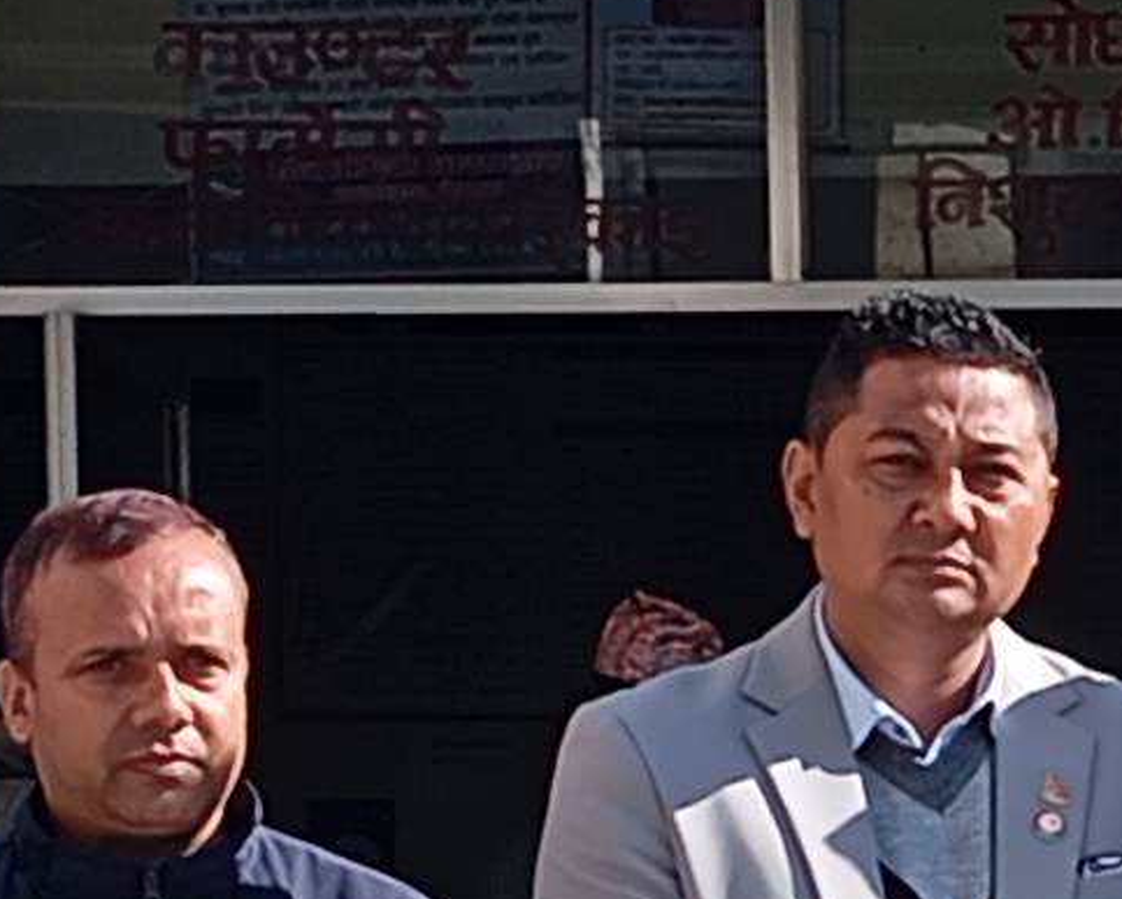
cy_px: 857
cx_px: 1844
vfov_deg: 6.7
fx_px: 7675
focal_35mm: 231
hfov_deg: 8.1
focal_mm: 4.22
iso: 113
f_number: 1.8
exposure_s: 1/412
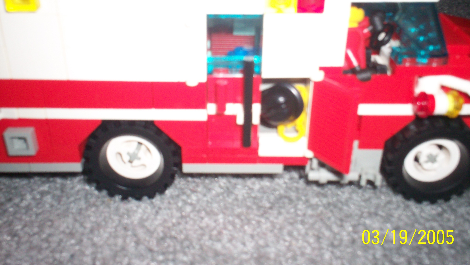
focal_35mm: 40
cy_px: 104
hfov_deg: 50.5
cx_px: 239
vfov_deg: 29.6
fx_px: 499
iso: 140
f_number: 4.5
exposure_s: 1/60
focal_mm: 6
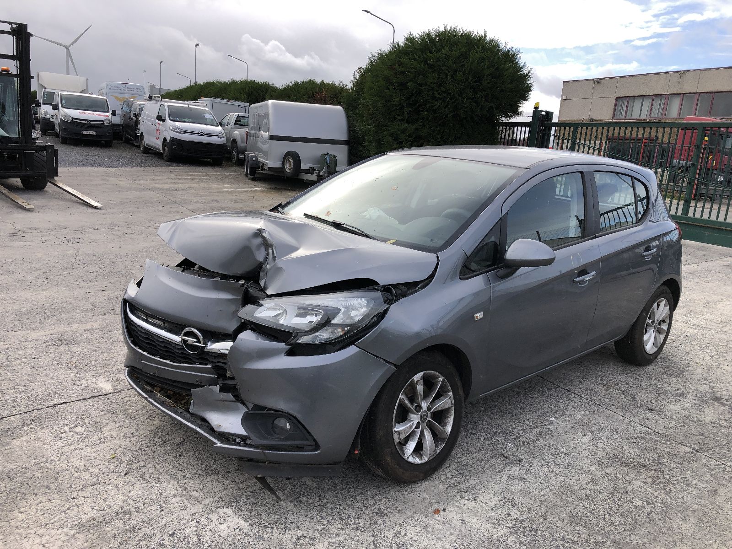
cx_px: 366
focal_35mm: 28
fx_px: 592
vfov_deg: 49.7
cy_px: 274
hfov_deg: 63.4
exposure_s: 1/923
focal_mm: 3.99
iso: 20
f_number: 1.8
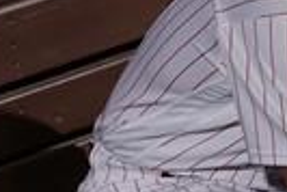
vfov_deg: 2.1
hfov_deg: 3.1
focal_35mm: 658
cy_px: 46
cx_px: 462
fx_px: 5251
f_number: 1.8
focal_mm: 135
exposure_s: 1/4000
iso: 1600
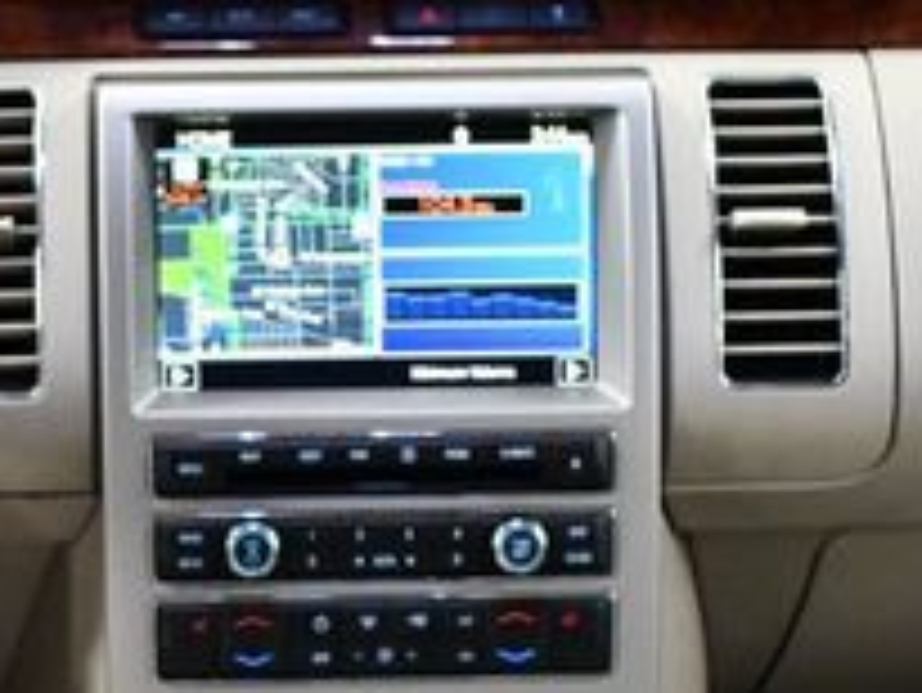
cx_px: 130
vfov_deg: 13.6
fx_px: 2878
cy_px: 605
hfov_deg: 18.0
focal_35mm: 108
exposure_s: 1/80
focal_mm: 18
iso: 3200
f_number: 3.5
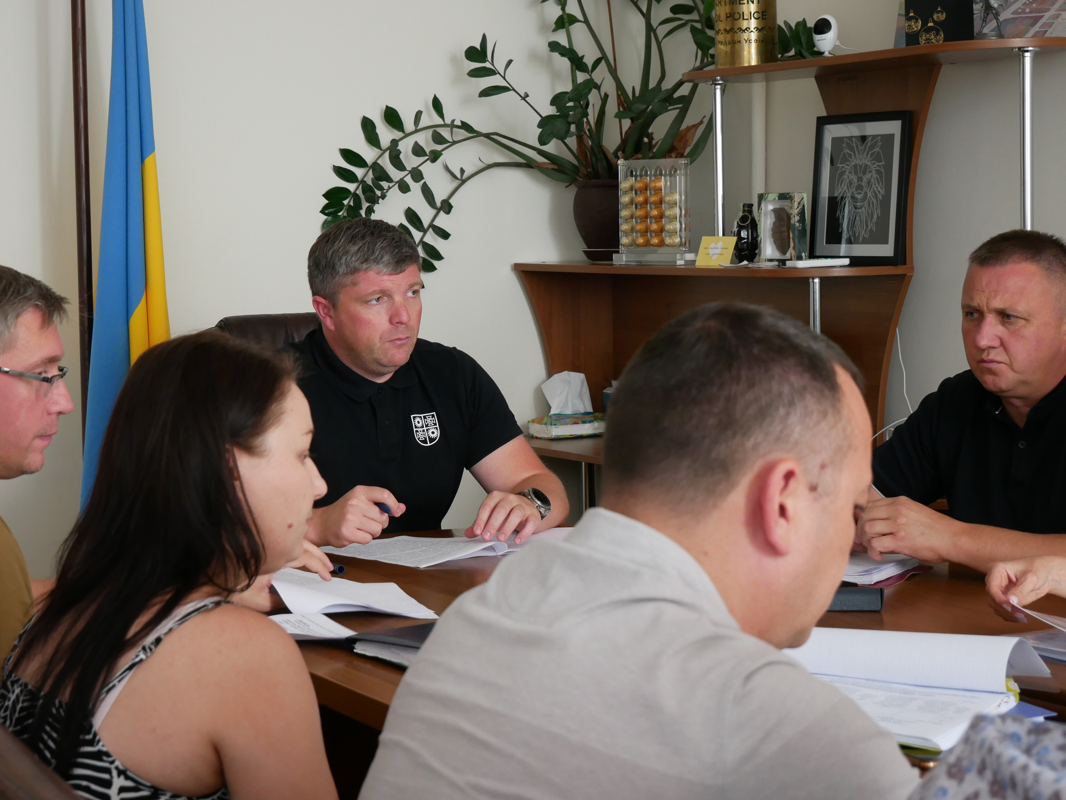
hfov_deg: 27.3
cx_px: 445
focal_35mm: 71
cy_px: 348
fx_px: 2187
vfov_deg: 20.7
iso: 1000
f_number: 4.9
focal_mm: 30
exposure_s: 1/60
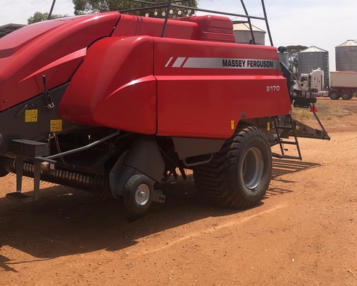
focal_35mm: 49
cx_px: 138
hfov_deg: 37.8
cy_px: 58
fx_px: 518
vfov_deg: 30.1
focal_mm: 3.99
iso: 20
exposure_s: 1/2825
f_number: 1.8
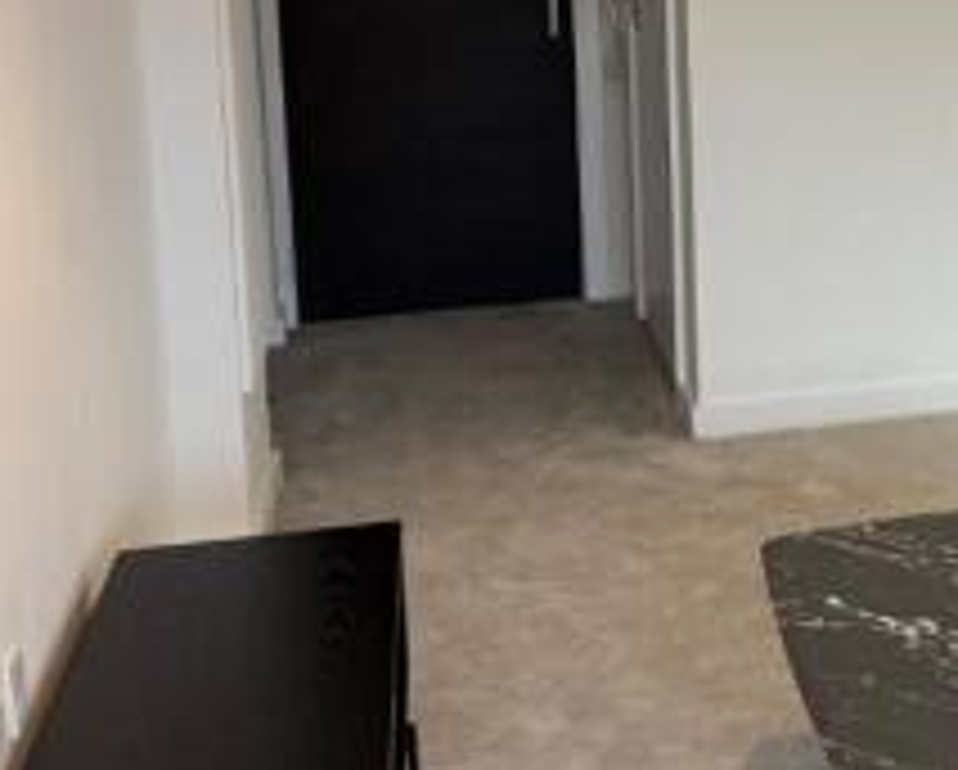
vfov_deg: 23.3
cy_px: 79
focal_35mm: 64
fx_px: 1817
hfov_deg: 27.6
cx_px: 983
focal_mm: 6.76
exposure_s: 1/60
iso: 320
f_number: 1.78
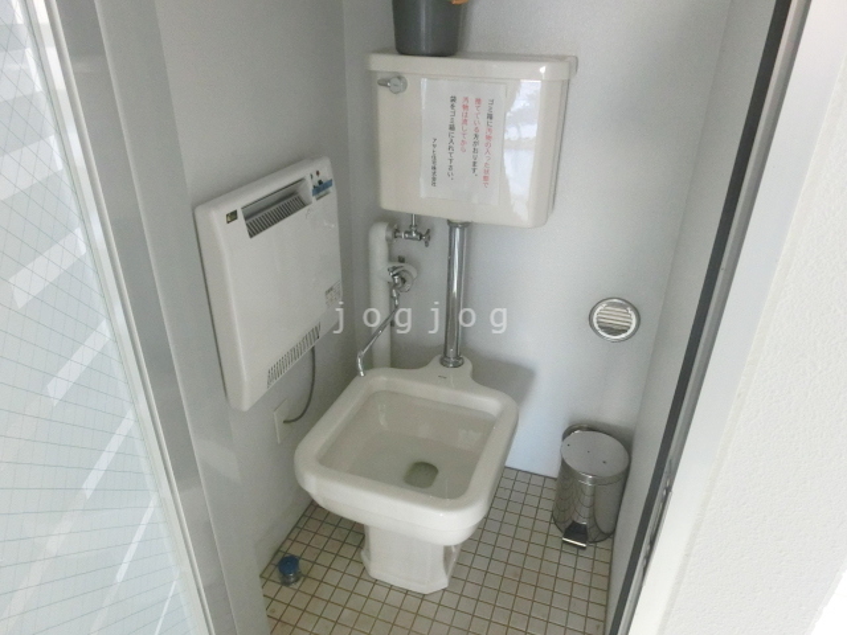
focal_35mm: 24
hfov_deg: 71.6
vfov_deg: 56.8
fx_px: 587
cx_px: 424
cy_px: 318
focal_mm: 4.24
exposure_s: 1/50
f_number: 3
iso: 800
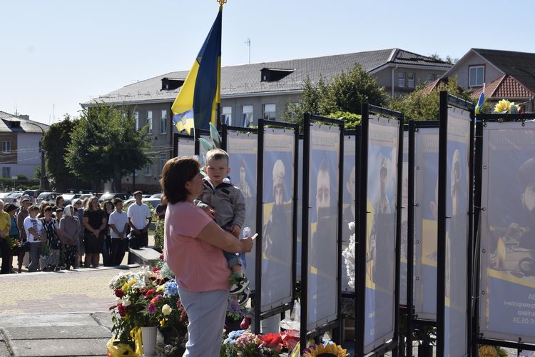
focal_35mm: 82
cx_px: 268
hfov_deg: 24.6
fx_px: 1226
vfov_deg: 16.6
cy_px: 178
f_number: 10
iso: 200
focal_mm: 55
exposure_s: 1/400
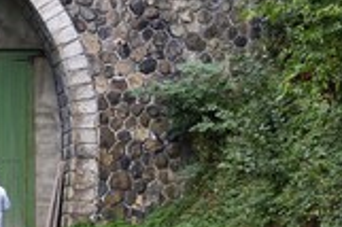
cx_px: -59
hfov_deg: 11.1
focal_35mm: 183
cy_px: 13
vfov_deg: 7.5
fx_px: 1737
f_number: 7.1
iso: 800
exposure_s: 1/100
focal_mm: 70
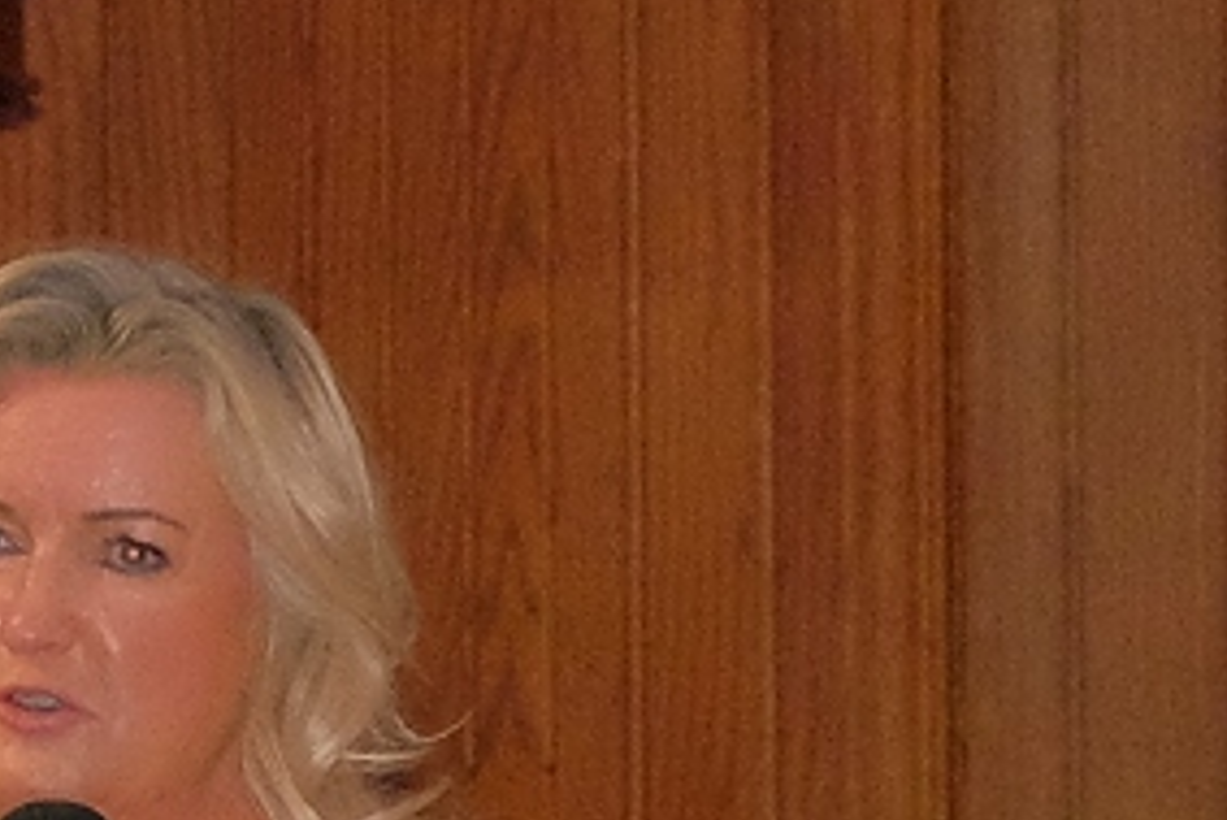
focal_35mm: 527
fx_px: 17970
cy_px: 1801
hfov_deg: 3.9
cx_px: 555
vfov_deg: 2.6
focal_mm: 55
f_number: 5.6
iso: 6400
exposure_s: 1/180
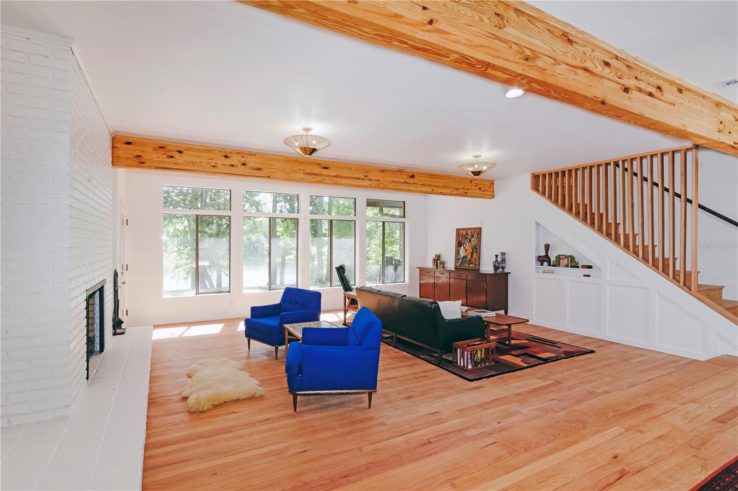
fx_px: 307
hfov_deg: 100.4
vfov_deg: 77.3
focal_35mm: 15
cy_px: 246
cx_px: 369
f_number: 13
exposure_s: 1/10
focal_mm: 15
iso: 400
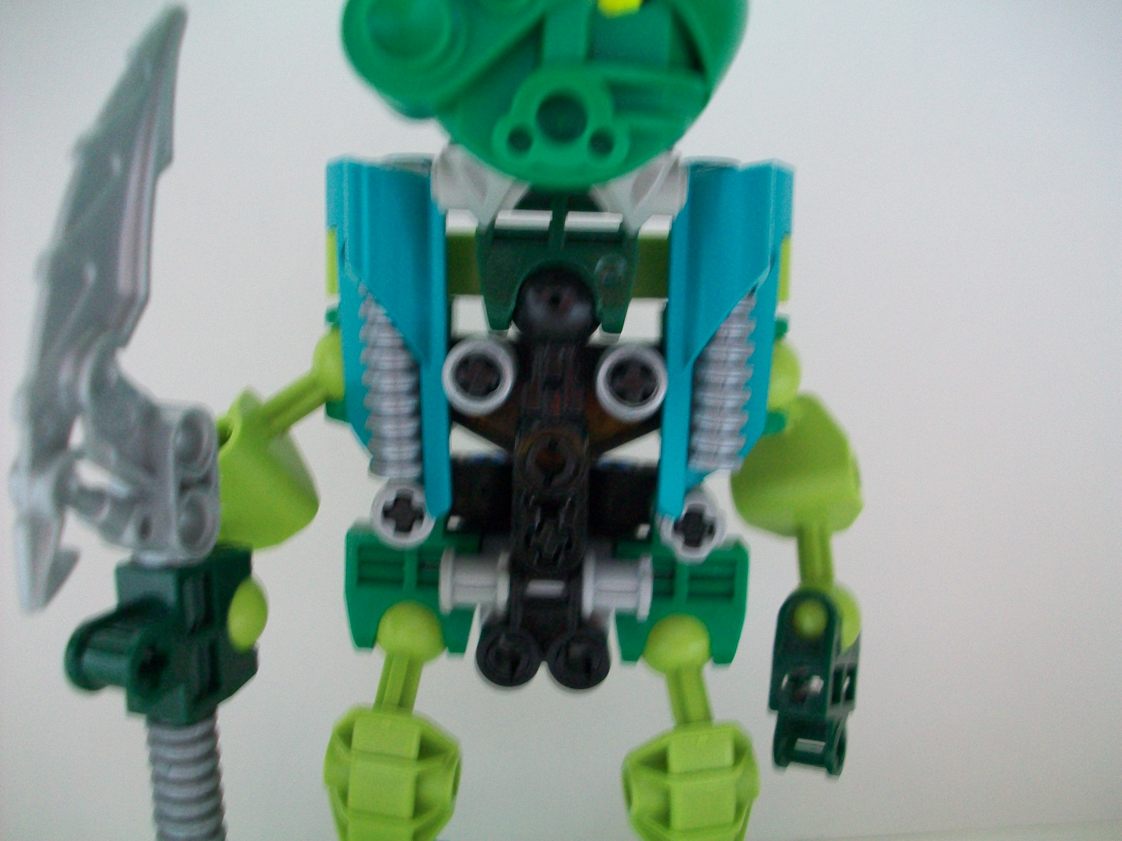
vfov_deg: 41.8
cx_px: 561
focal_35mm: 34
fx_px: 1102
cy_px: 420
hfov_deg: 54.0
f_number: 2.8
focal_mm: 5.7
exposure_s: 1/8
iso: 160
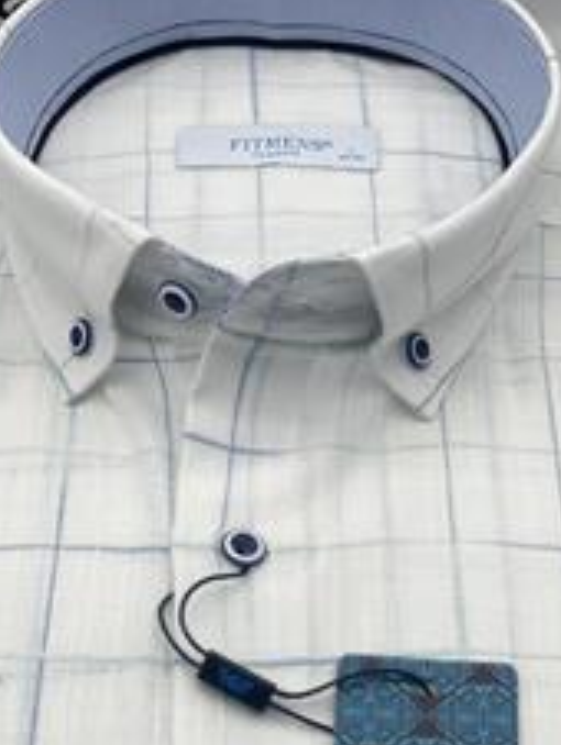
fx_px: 2049
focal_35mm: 95
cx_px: 264
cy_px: 542
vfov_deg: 20.5
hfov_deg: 15.6
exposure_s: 1/220
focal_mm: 6
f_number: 2
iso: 25
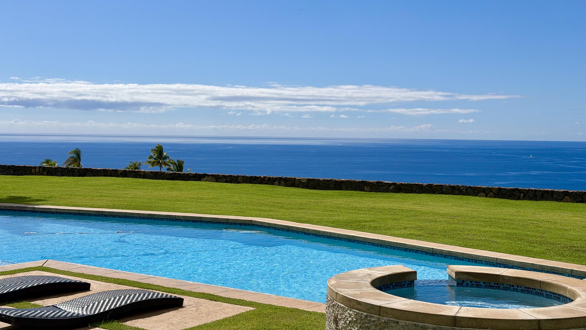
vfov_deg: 22.6
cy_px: 143
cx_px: 291
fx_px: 824
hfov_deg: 39.2
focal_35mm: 53
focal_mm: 6.76
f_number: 1.78
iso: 80
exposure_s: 1/16129
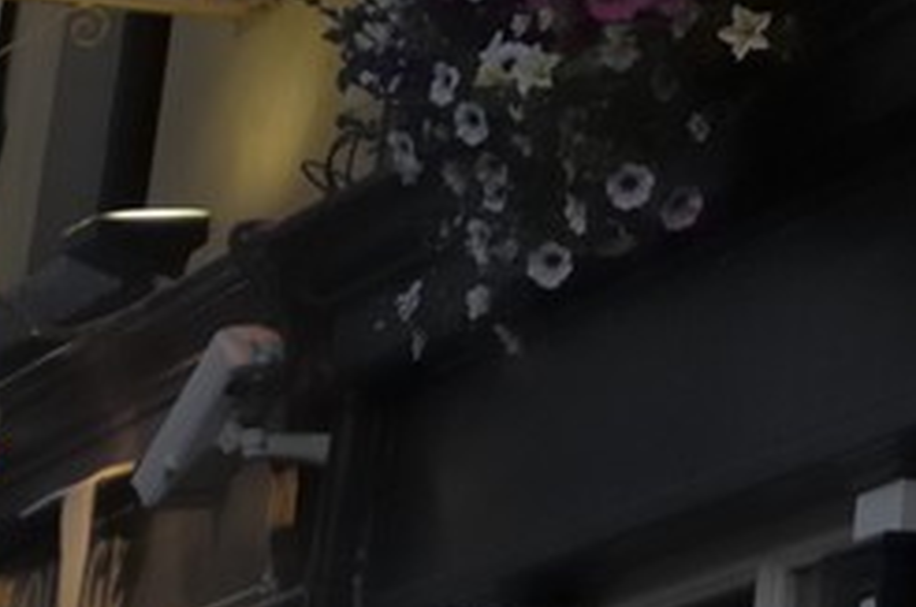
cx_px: 2156
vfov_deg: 5.8
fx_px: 5460
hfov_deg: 8.8
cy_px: -1352
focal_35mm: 215
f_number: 4
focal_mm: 22
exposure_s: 1/45
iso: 100
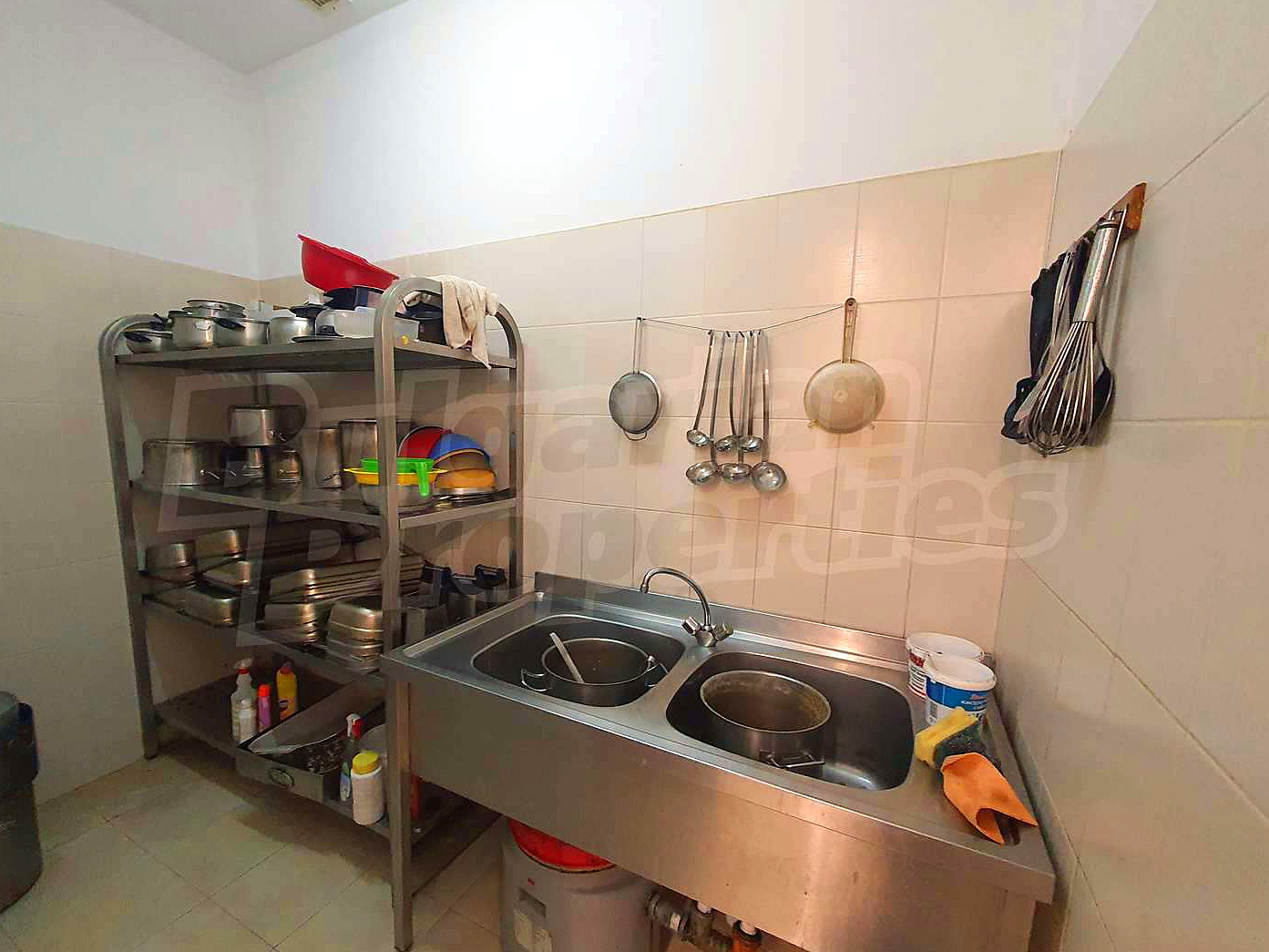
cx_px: 613
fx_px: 513
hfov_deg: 102.0
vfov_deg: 85.6
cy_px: 494
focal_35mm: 14
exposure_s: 1/50
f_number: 2.2
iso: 400
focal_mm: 1.8
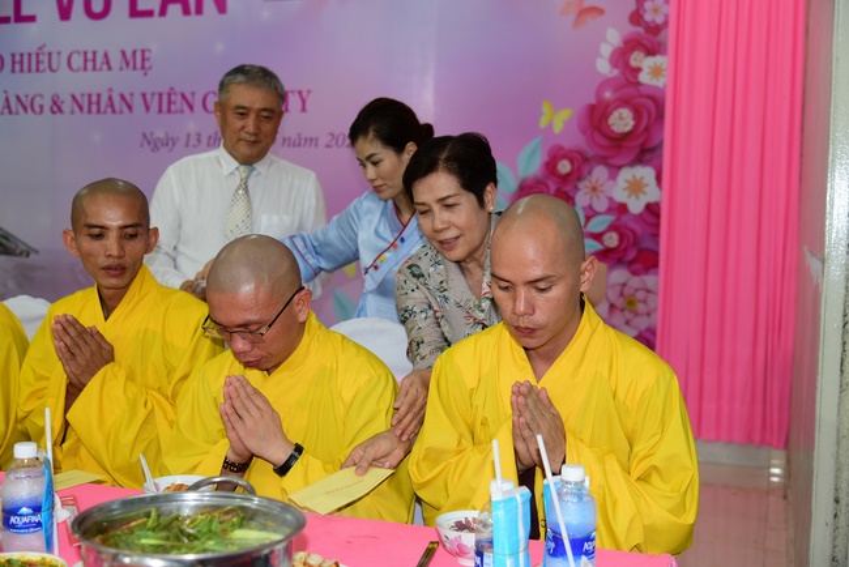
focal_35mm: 40
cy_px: 284
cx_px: 424
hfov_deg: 48.4
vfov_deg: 33.4
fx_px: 944
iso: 320
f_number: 4
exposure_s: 1/60
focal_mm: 40
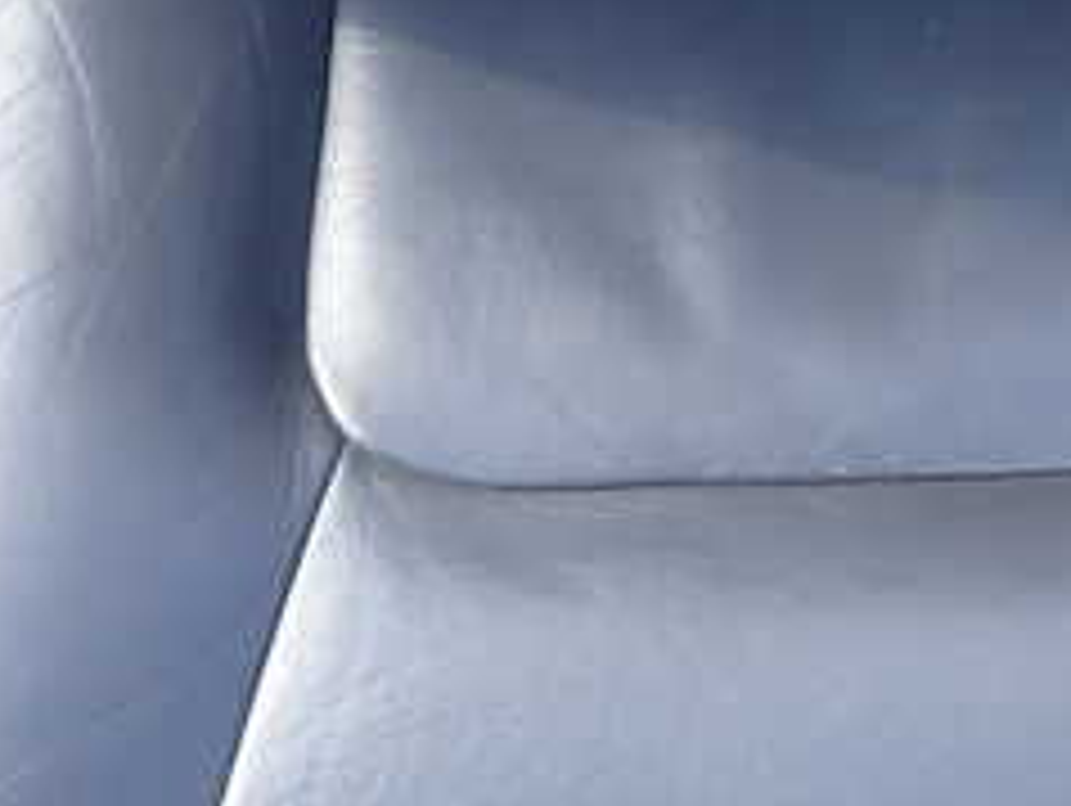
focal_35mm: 63
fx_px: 1951
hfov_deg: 30.2
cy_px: 275
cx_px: 792
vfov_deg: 23.2
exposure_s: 1/160
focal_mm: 4.5
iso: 100
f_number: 2.8
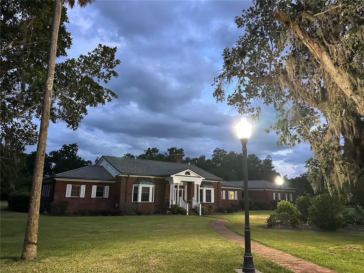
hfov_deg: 71.6
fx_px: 252
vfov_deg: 56.8
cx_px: 182
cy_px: 136
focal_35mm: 24
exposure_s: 1/40
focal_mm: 6.86
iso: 1000
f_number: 1.78
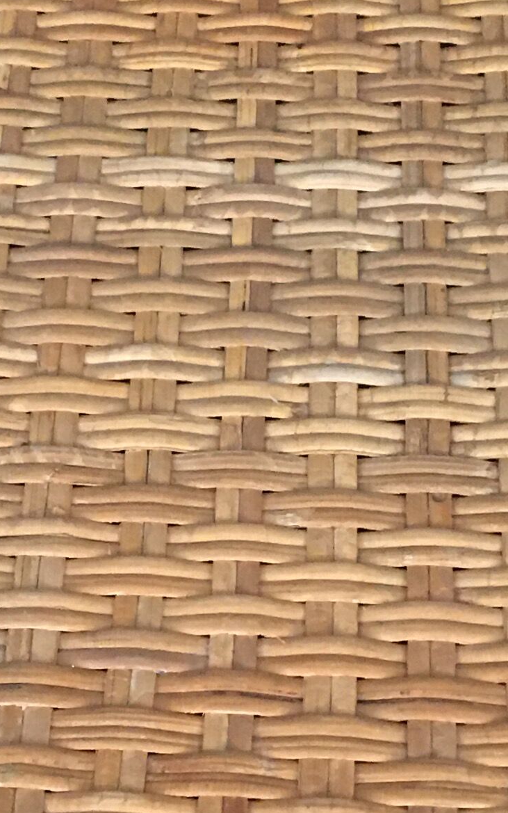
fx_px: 2347
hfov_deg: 12.3
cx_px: 169
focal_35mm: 106
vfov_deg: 19.5
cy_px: 632
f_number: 2.2
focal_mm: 4.15
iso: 200
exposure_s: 1/17
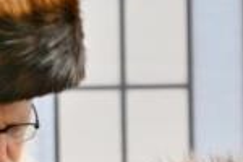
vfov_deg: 1.0
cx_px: 220
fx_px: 9200
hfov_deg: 1.5
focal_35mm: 1363
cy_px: 385
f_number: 2.8
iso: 400
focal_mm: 200
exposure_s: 1/125
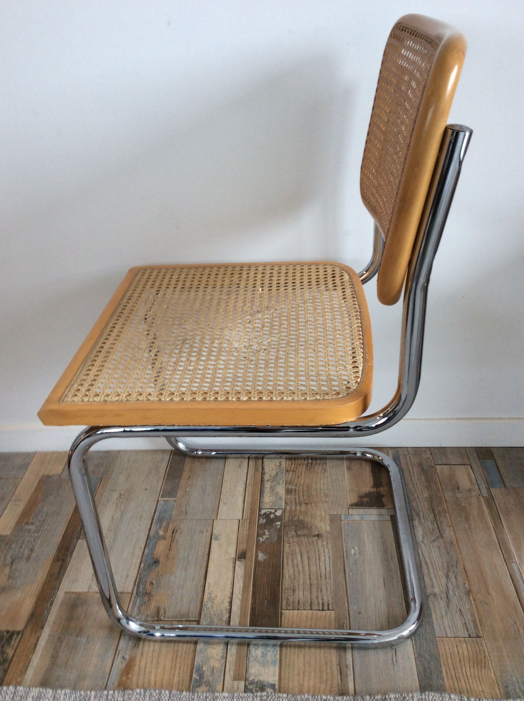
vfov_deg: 56.9
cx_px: 262
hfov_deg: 44.1
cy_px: 350
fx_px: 648
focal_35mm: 32
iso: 50
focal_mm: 3.3
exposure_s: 1/25
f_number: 2.4
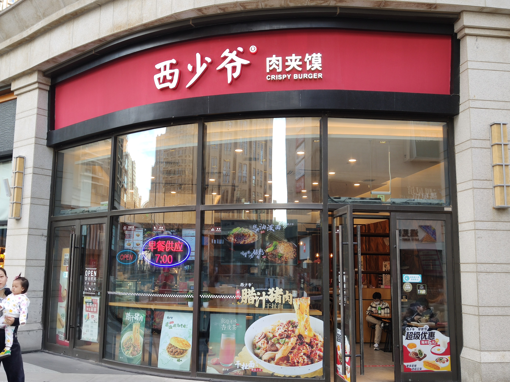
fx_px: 501
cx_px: 255
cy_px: 191
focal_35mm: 34
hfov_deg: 54.0
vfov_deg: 41.8
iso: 120
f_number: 1.75
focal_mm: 4.75
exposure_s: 1/100
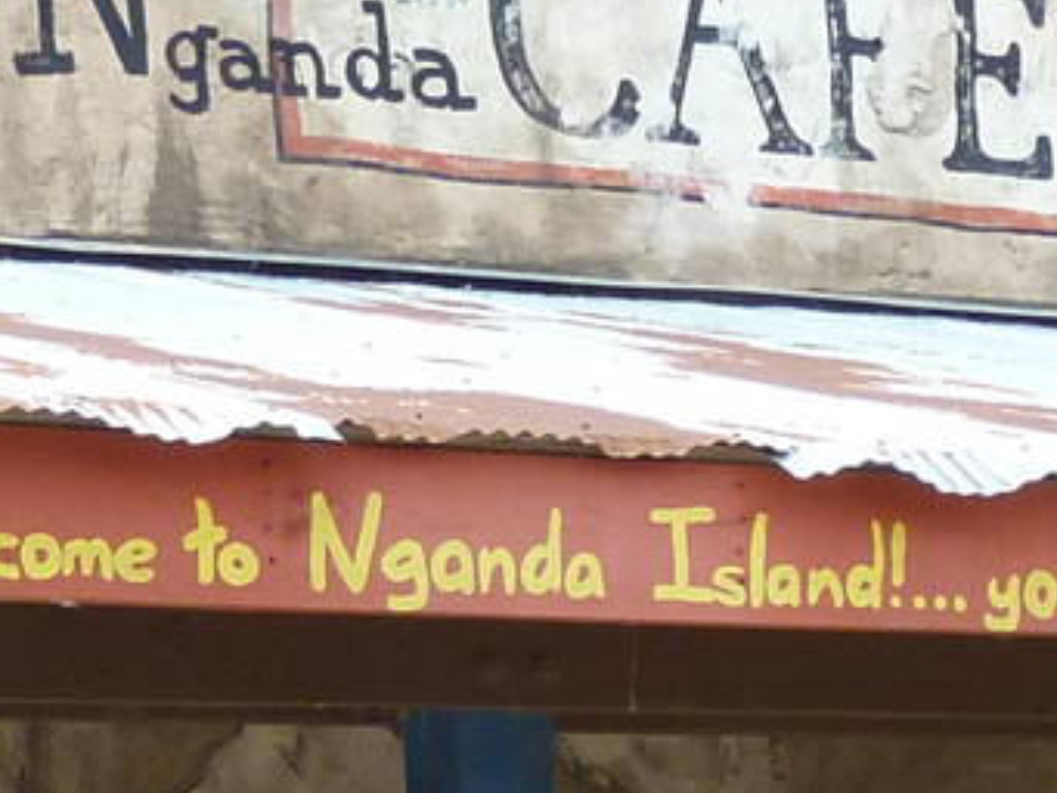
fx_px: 4154
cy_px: 979
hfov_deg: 14.4
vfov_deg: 10.7
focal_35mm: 136
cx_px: 149
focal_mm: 4.7
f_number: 3.4
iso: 160
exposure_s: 1/500
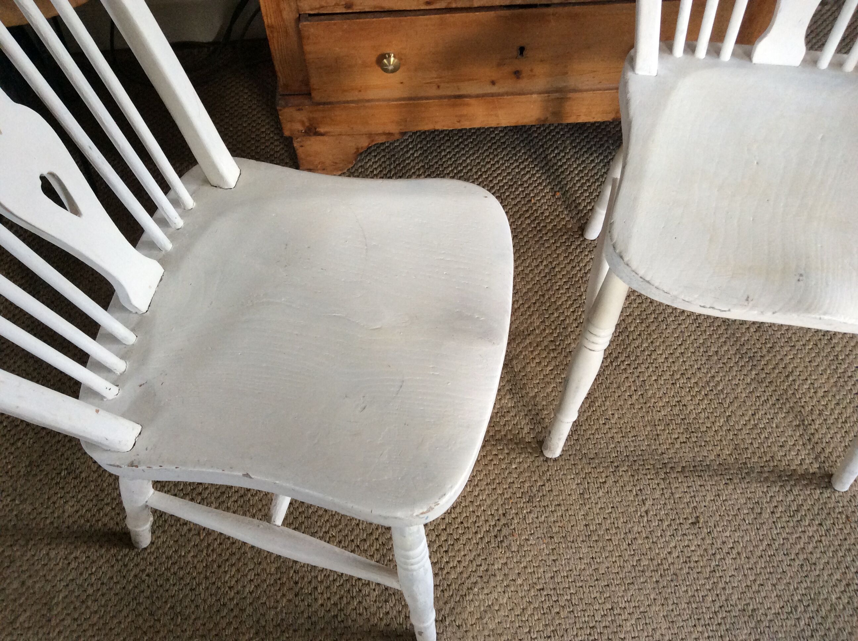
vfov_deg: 44.1
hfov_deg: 56.9
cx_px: 429
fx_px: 792
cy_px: 320
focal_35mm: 32
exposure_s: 1/25
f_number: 2.4
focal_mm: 3.3
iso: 100
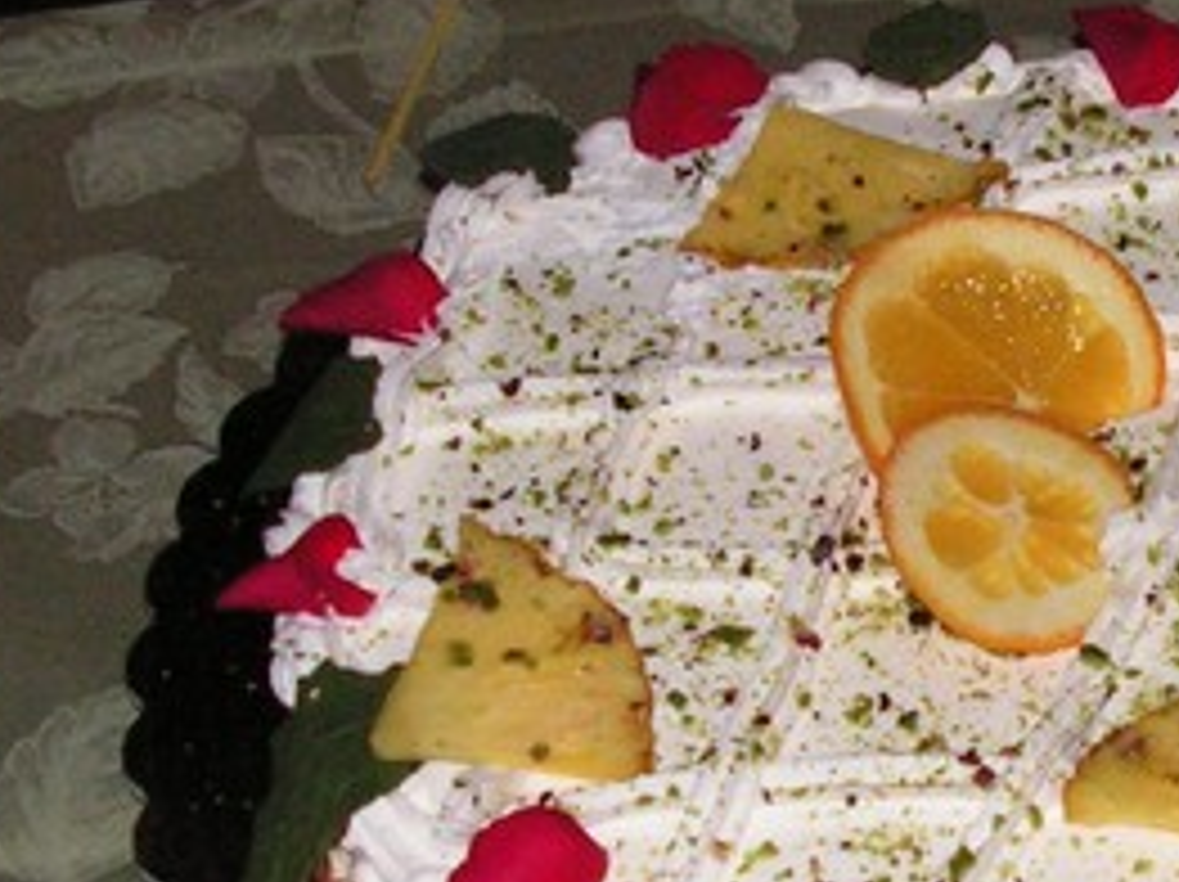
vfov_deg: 13.4
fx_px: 3743
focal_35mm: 110
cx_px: 940
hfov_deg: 17.8
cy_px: 508
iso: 200
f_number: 3.2
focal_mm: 6
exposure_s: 1/40
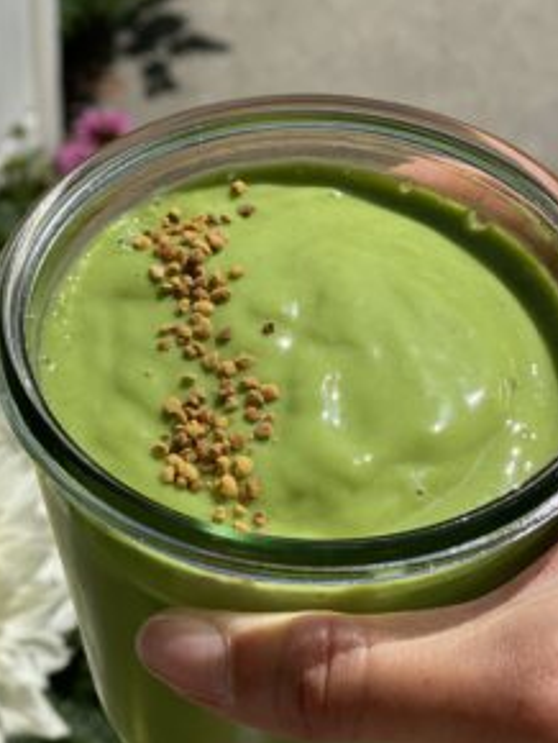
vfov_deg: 22.7
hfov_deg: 17.1
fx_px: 1846
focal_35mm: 86
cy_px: 379
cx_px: 159
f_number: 2
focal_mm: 6
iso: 25
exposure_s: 1/3690
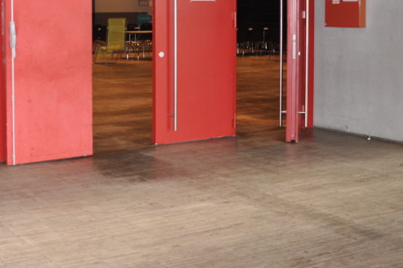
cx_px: 95
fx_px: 682
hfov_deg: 32.2
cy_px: 41
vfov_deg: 21.8
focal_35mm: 61
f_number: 3.8
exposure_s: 1/60
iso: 640
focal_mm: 18
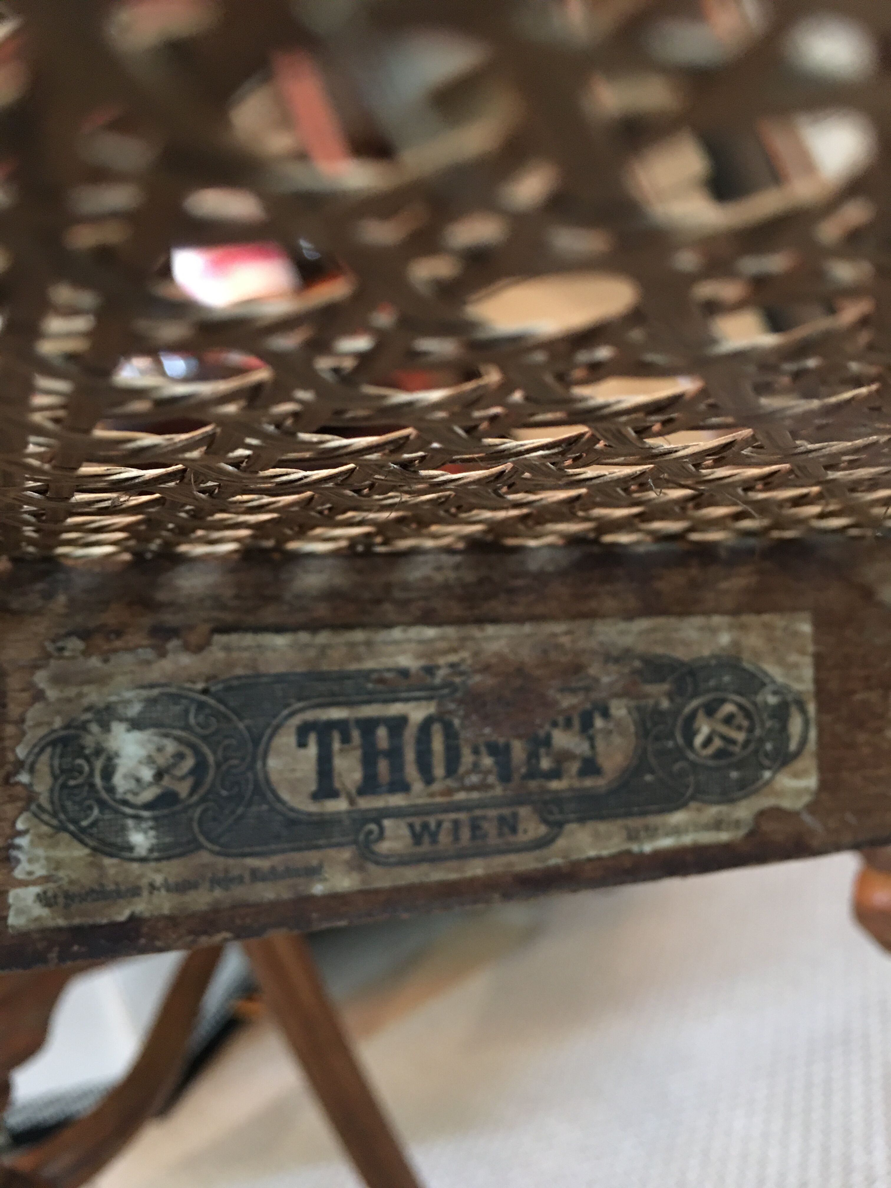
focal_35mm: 29
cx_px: 446
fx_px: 995
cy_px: 594
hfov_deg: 48.2
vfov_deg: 61.7
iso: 80
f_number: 2.2
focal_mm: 4.15
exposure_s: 1/4
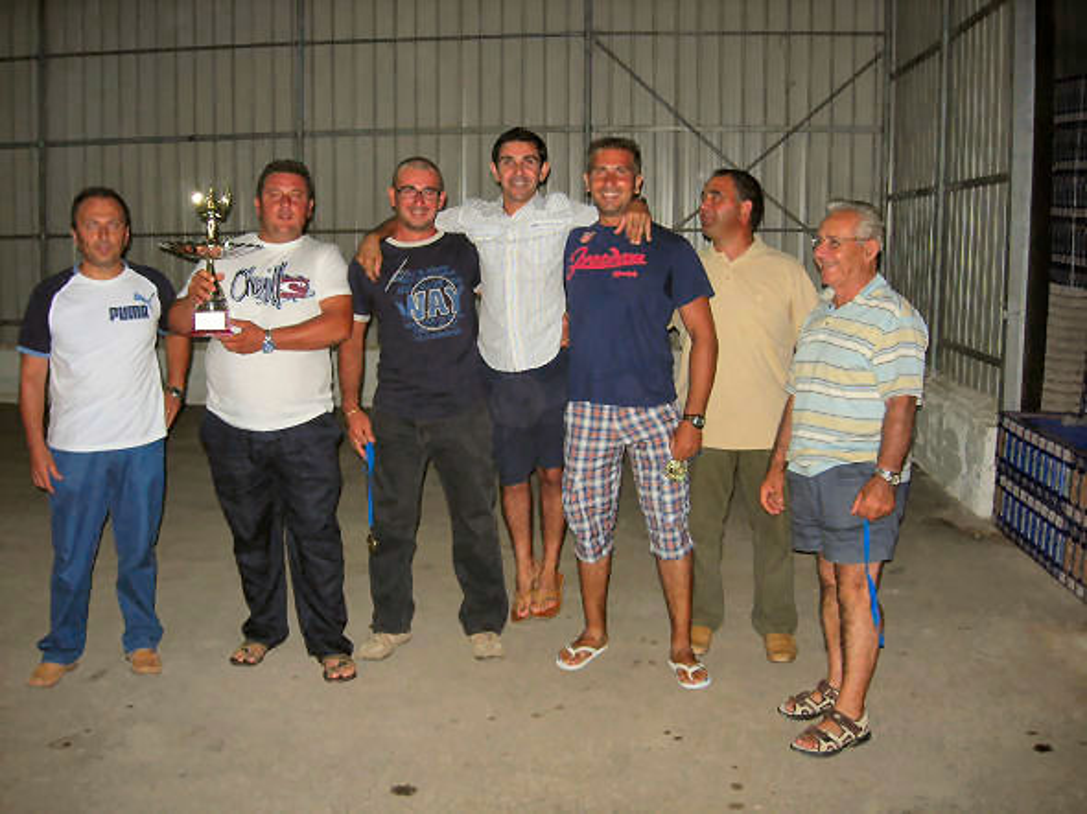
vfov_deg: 37.7
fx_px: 1193
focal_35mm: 38
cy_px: 407
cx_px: 544
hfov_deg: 49.0
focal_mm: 7.8
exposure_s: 1/60.1
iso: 85
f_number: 2.8
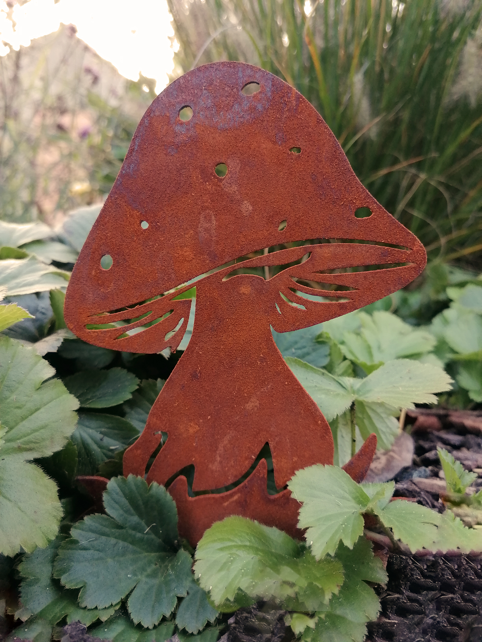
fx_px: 501
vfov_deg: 65.3
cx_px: 241
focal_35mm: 27
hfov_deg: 51.4
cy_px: 321
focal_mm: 4.8
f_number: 1.8
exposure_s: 1/33
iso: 160
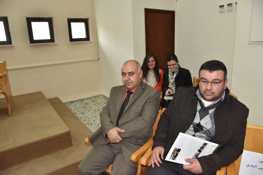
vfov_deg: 53.1
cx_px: 132
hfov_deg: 73.7
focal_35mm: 24
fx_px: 175
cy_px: 88
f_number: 7.1
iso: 2500
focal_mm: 24
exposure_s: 1/250
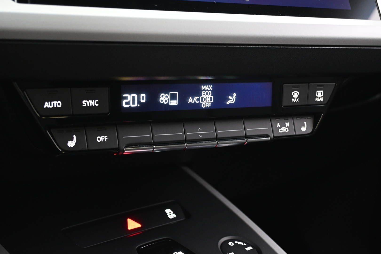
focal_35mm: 47
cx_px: 190
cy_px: 127
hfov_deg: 41.7
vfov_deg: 28.5
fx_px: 500
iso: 1600
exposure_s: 1/5
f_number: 5
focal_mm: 31.5
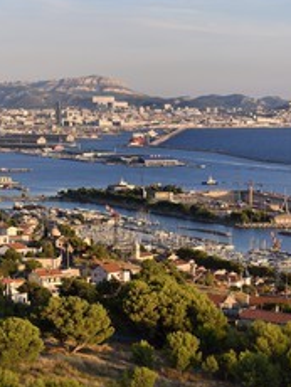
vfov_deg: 16.0
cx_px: 288
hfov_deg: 11.9
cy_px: 215
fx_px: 1376
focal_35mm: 123
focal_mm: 70
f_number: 11
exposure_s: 1/160
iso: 400
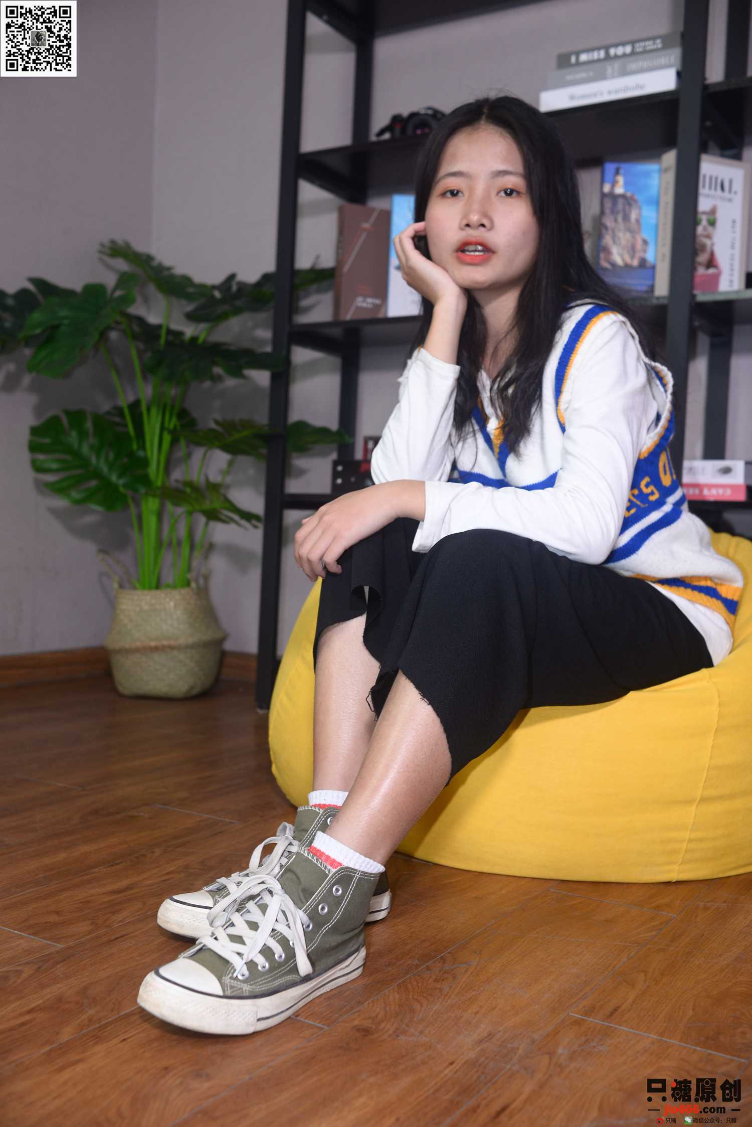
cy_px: 564
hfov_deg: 37.9
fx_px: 1096
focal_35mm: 35
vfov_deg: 54.4
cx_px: 376
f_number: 5.6
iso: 500
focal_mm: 35
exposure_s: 1/80
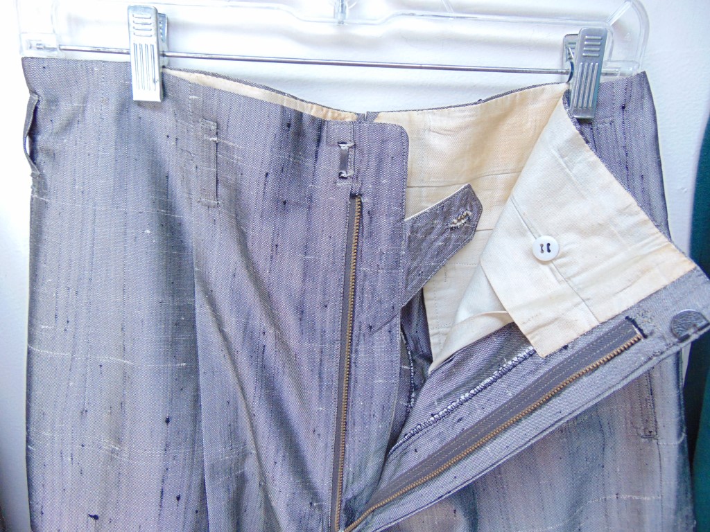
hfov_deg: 69.4
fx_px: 513
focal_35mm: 25
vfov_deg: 54.9
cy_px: 266
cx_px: 355
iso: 200
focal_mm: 4.5
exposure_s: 1/40
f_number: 3
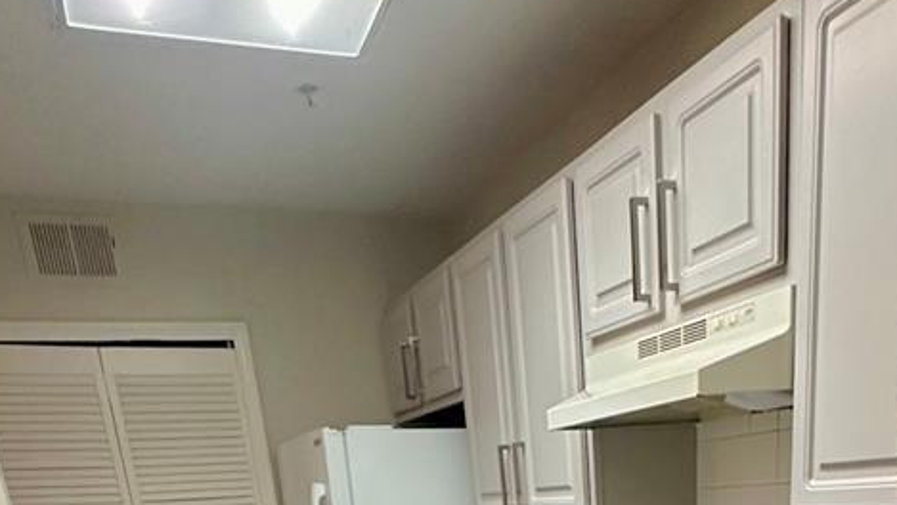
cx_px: 562
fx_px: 928
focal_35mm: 39
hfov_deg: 51.1
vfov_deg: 21.6
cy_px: 876
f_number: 2.2
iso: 320
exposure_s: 1/120
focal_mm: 2.22
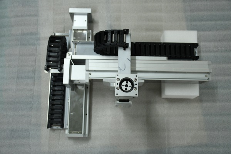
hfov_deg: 49.6
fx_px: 250
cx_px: 116
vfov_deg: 34.2
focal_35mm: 39
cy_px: 77
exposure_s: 1/100
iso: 2000
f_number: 3.8
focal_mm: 26
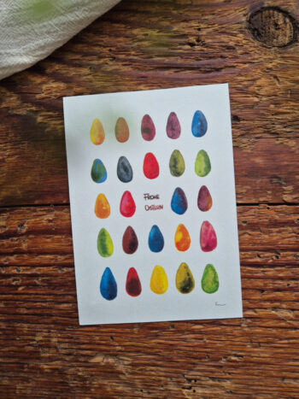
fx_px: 265
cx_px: 150
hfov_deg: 58.9
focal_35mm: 23
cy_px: 200
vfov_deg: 73.9
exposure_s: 1/100
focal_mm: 5.4
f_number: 1.8
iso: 250
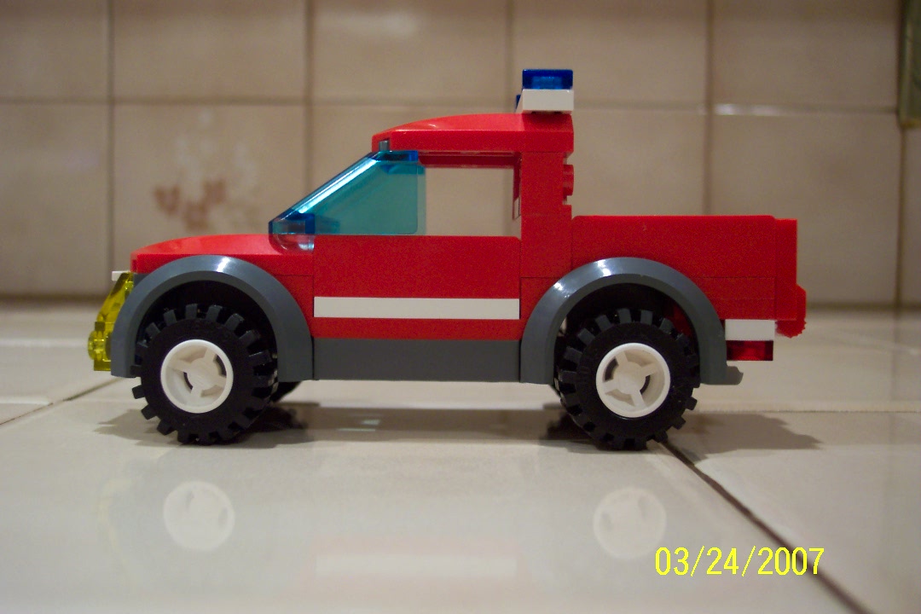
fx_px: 972
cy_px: 307
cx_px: 460
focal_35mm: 38
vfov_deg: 35.1
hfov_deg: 50.7
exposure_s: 1/30
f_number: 2.8
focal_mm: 8
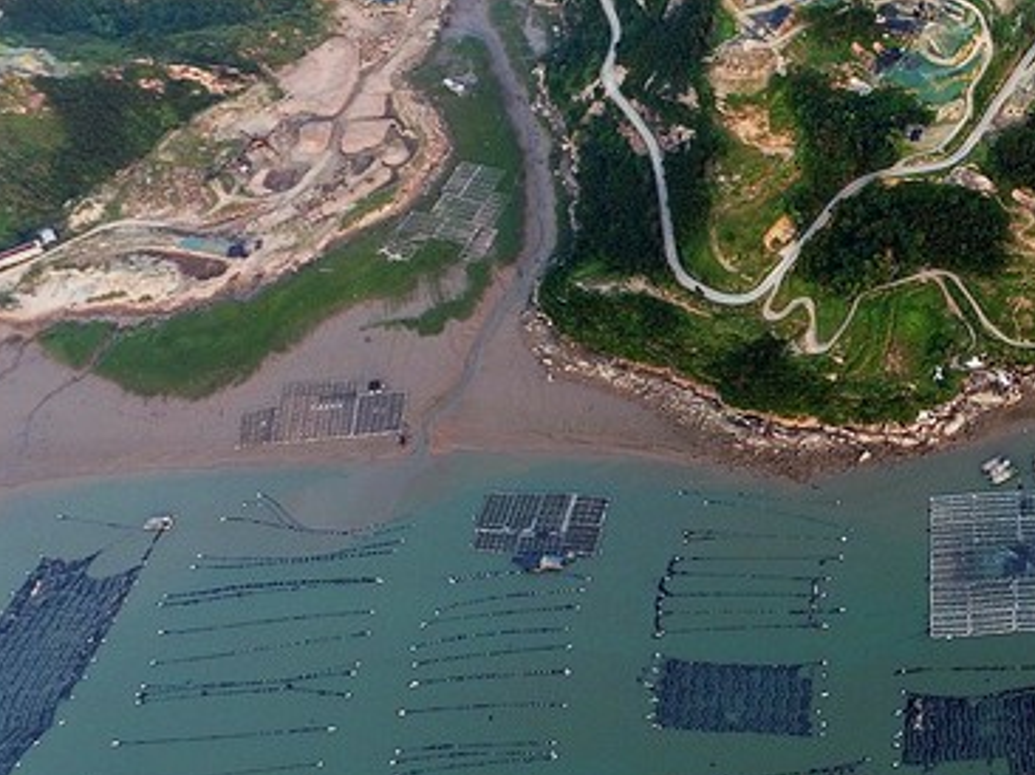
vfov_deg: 35.1
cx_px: 1001
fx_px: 1225
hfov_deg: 40.8
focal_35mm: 41
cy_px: 346
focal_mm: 3.61
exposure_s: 1/50
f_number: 2.8
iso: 103
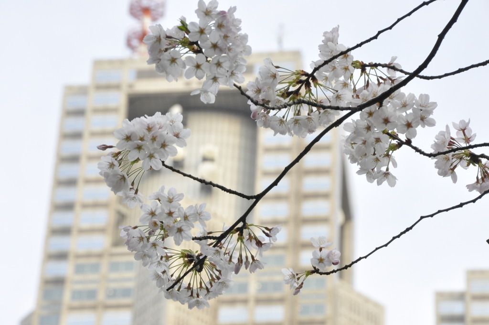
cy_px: 162
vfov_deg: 6.8
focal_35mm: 202
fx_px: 2747
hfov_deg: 10.2
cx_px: 244
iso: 1100
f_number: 16
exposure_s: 1/125
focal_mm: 135
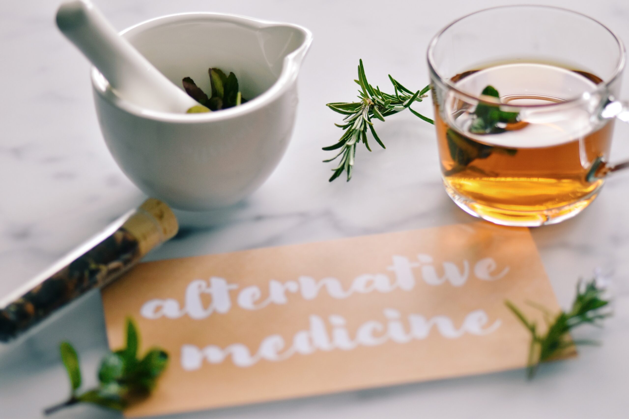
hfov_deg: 13.0
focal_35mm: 158
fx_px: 2752
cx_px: 314
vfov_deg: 8.7
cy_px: 210
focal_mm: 105
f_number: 3
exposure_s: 1/1000
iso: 640
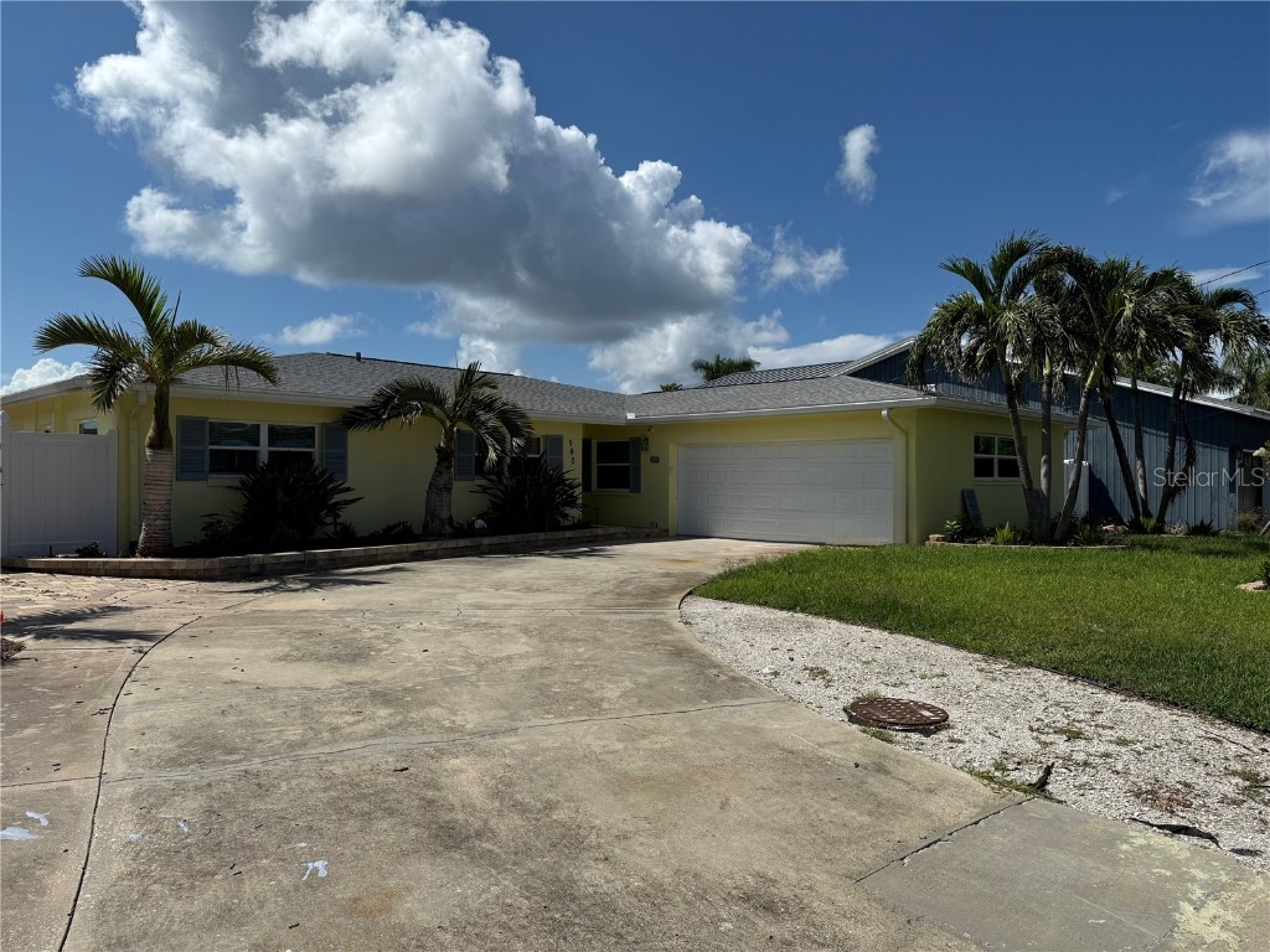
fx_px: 881
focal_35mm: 24
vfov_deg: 56.8
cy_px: 476
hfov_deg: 71.6
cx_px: 635
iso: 80
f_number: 1.78
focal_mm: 6.76
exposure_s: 1/9091
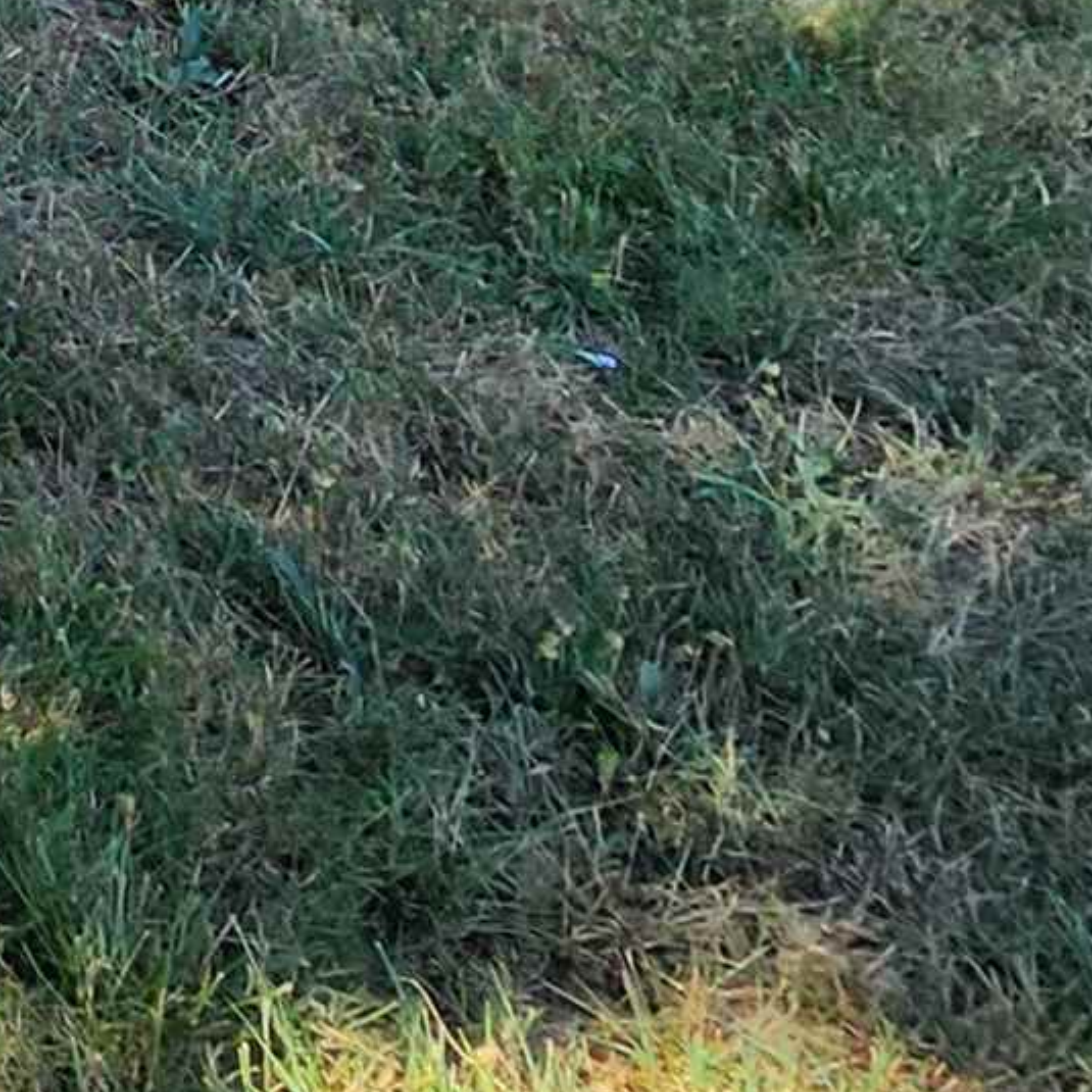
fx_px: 2356
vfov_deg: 18.1
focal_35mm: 66
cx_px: -1727
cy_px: -1070
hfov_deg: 13.9
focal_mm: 2.2
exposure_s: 1/367
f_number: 2.2
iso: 50
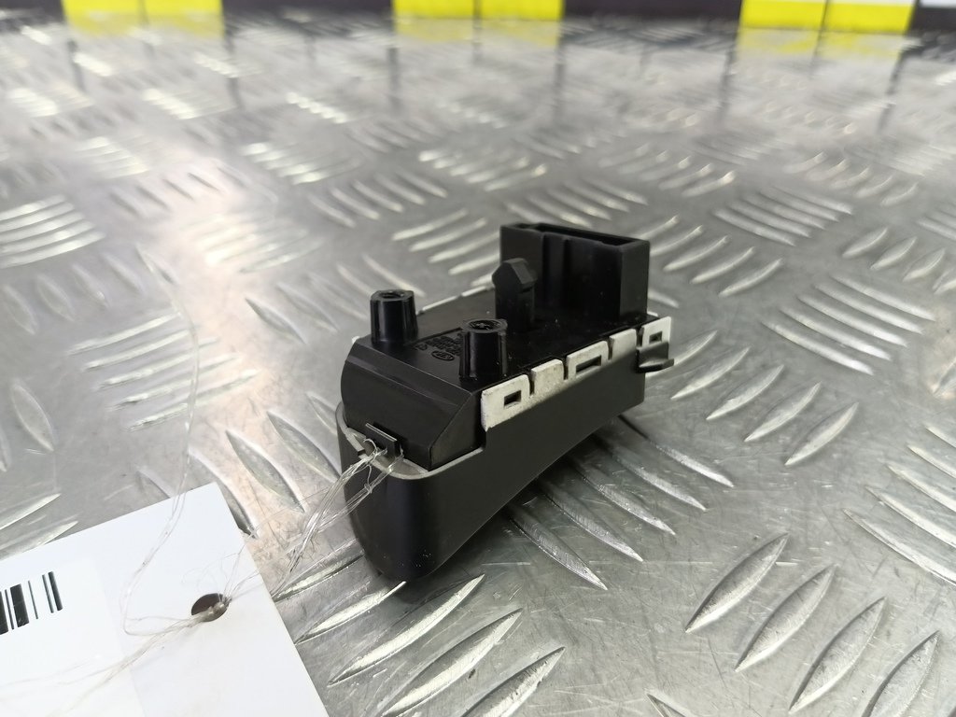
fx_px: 635
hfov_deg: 73.9
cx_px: 478
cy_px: 358
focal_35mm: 23
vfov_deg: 58.9
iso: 140
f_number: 1.6
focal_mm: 4.11
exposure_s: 1/50
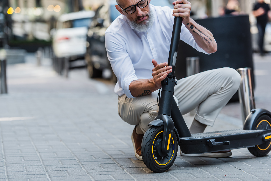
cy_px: 90
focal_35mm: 120
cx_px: 136
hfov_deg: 17.1
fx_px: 903
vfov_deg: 11.4
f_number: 2.8
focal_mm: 120
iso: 200
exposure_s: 1/400
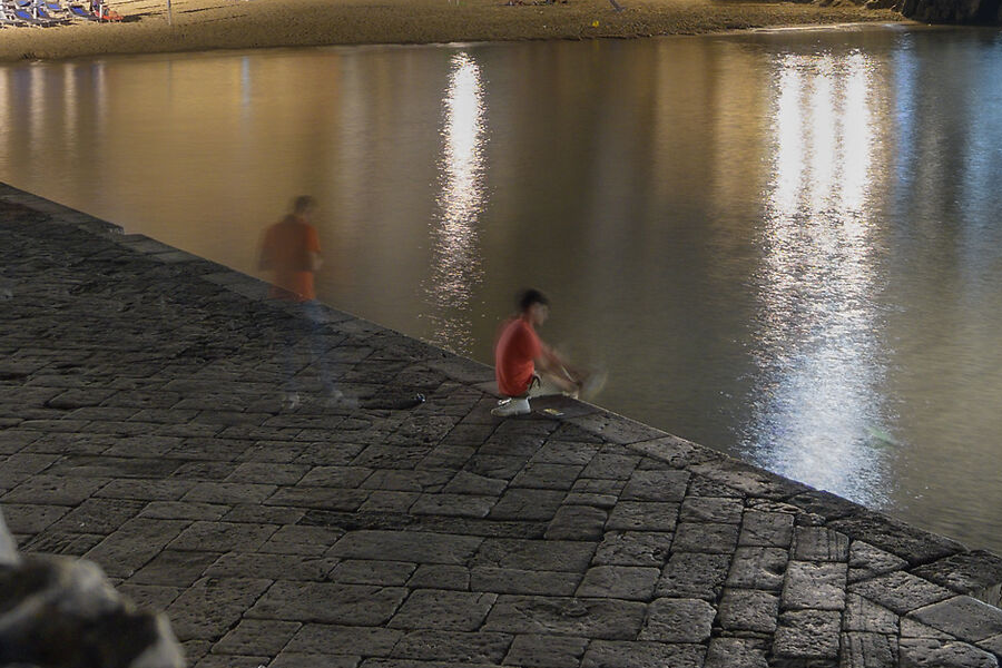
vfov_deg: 20.1
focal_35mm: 64
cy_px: -108
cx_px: 659
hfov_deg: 31.2
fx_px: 1781
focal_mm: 16
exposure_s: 8
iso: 400
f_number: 3.5
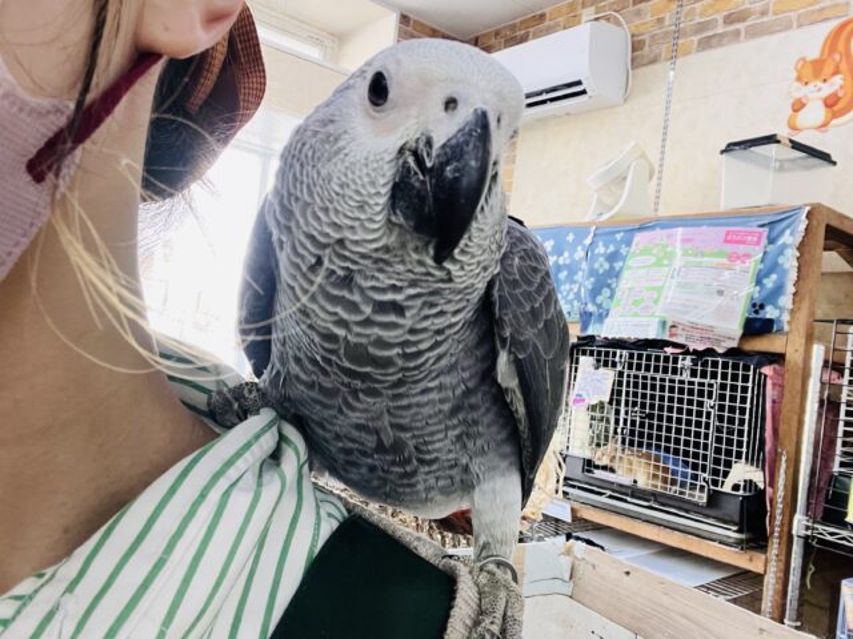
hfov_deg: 60.0
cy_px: 320
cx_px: 426
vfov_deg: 46.8
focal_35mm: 30
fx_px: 739
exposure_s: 1/50
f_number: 2.2
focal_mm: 2.71
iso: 160
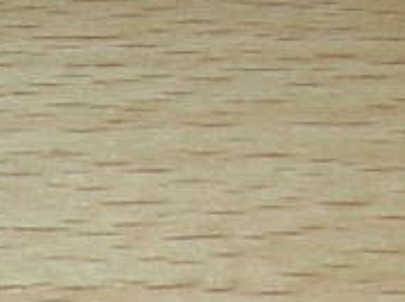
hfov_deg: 10.4
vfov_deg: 7.2
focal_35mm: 190
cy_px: 775
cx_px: 56
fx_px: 2219
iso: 50
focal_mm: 5.4
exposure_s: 1/60.1
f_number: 4.8
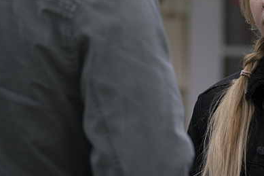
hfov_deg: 5.1
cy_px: 5
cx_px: 178
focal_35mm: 401
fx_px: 2939
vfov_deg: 3.4
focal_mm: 200
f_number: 4.5
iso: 1250
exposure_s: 1/200
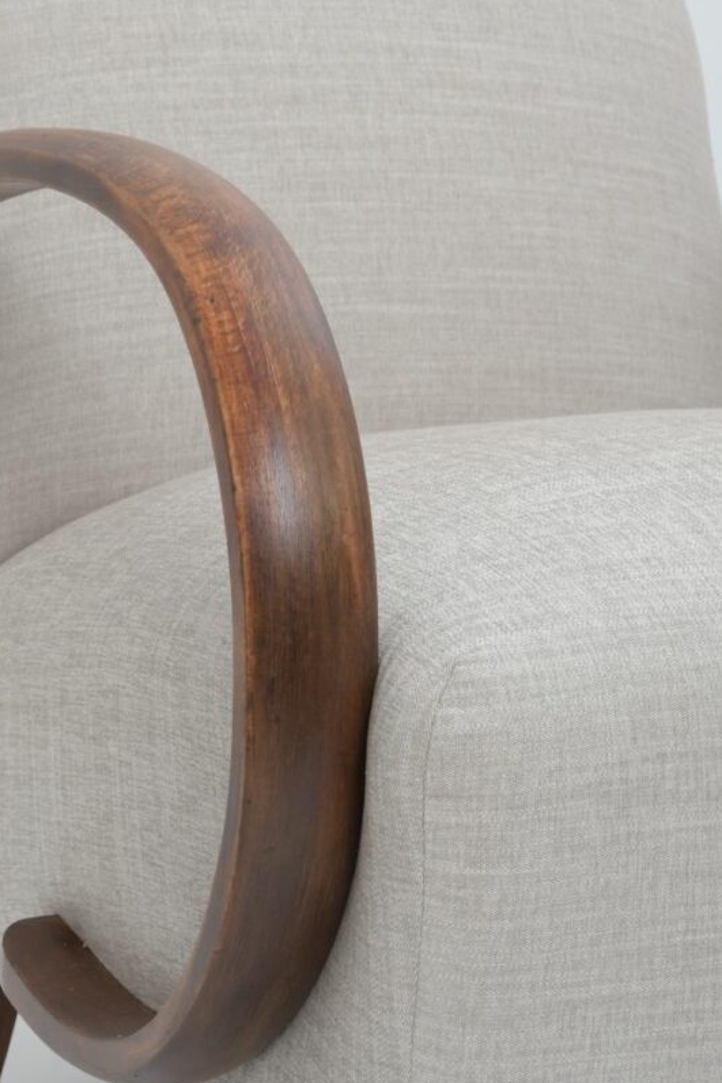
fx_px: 3100
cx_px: 231
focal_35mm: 103
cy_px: 387
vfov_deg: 19.8
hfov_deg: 13.3
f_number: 11
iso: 400
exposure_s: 1/125
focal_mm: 48
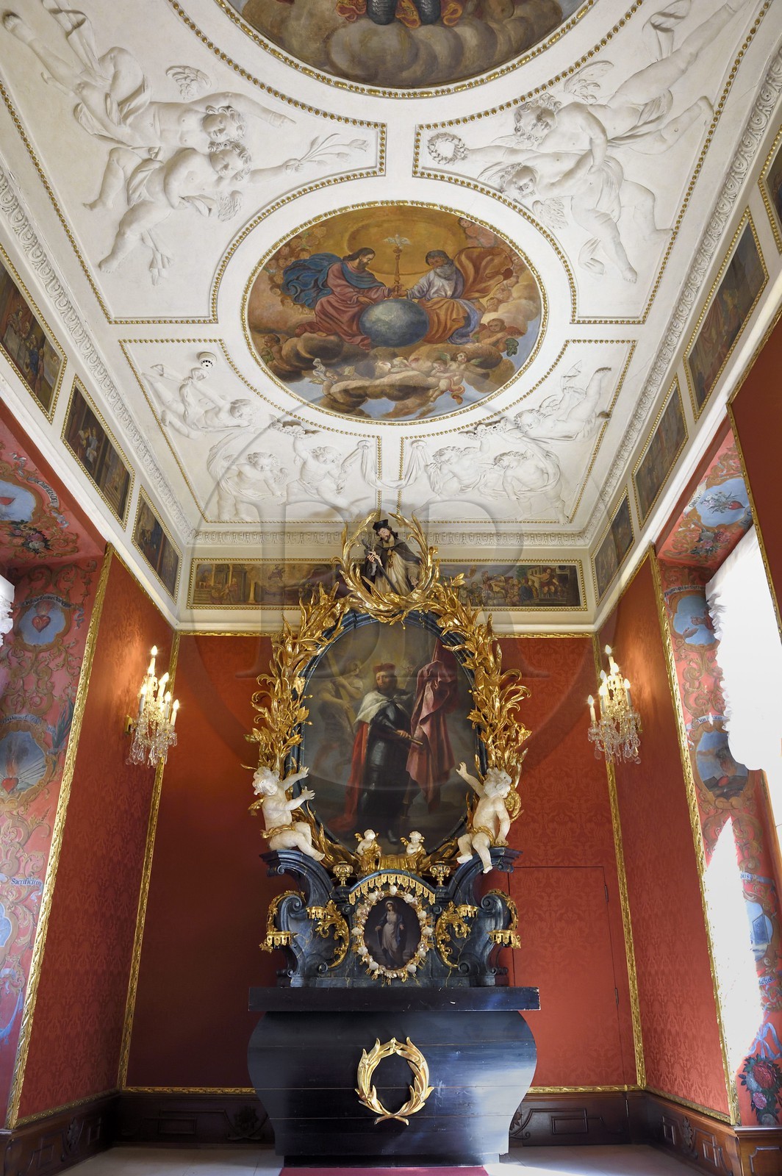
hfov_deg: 53.1
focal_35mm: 24
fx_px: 783
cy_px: 588
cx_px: 391
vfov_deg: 73.8
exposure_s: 1/80
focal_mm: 24
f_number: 7.1
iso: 1600
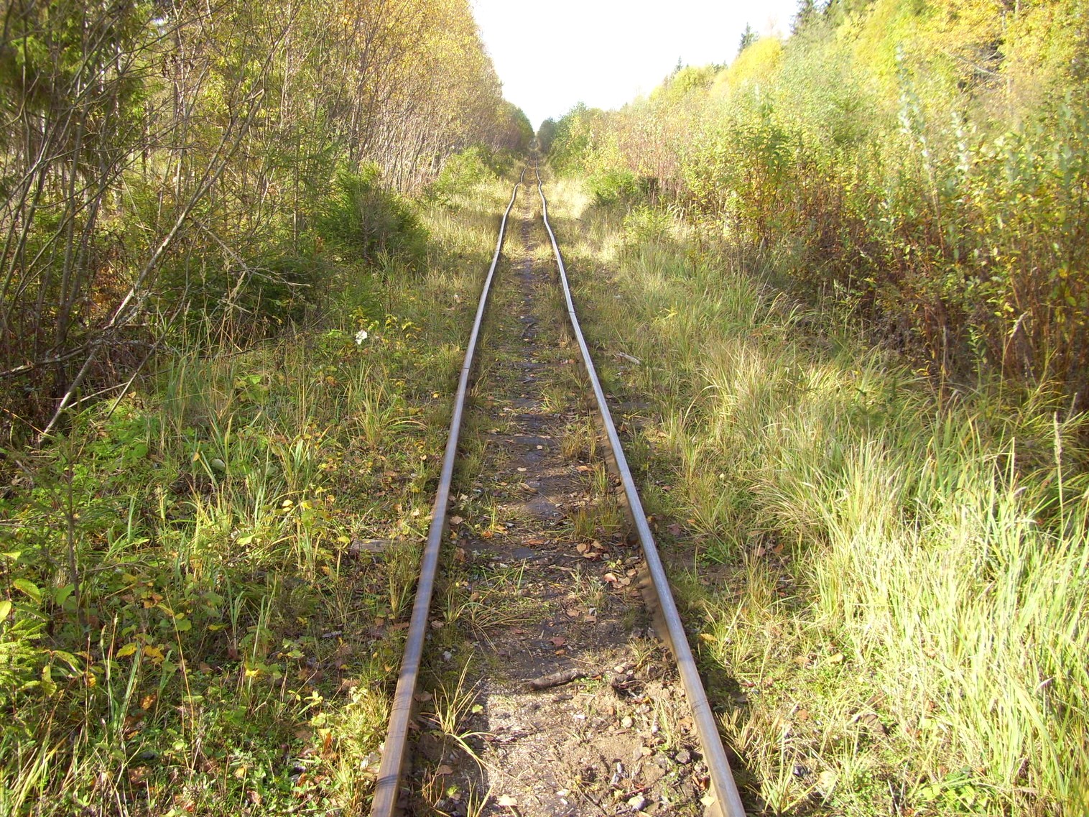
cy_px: 408
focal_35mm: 34
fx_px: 1070
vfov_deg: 41.8
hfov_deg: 54.0
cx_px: 544
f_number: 2.9
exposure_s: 1/250
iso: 80
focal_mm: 5.7
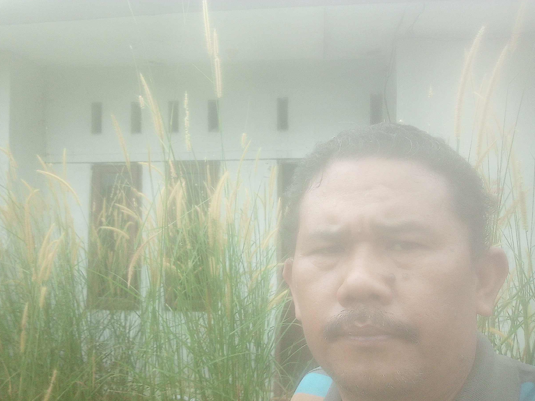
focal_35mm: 30
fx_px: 464
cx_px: 256
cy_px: 214
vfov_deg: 46.8
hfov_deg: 59.9
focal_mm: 2.64
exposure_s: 1/255
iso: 101
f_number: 2
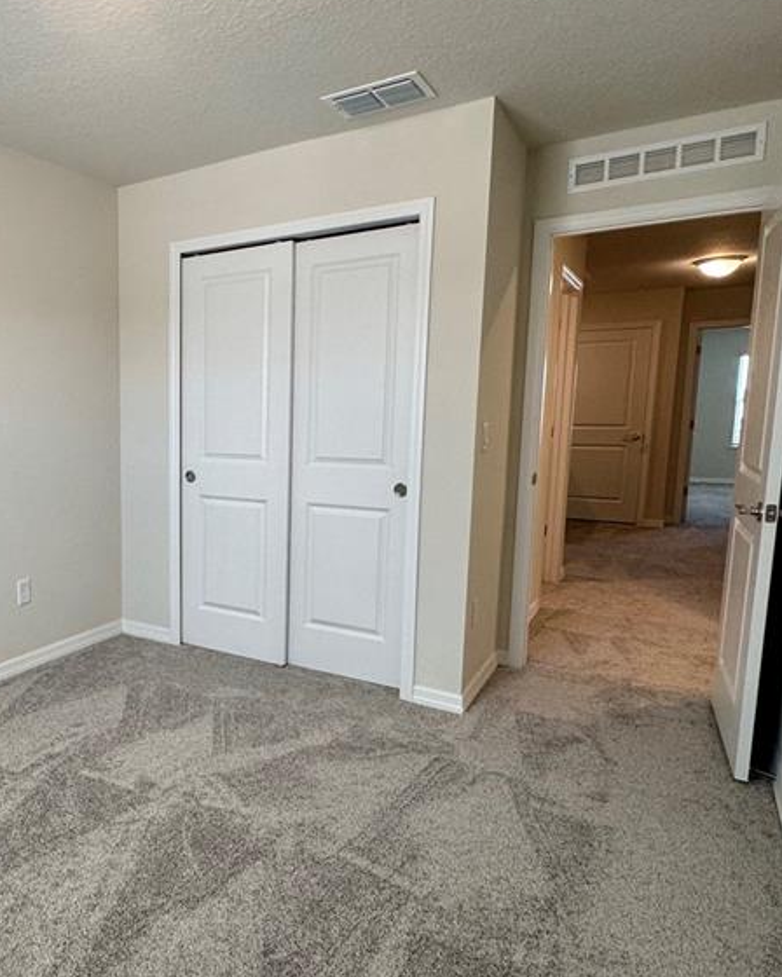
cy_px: 504
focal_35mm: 25
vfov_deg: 68.1
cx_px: 120
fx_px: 723
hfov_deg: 51.9
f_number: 2.2
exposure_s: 1/120
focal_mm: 2.22
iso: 125
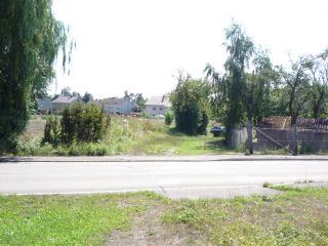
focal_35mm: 48
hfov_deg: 39.6
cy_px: 147
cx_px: 172
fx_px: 455
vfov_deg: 30.2
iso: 100
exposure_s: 1/320
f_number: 4
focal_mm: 5.2
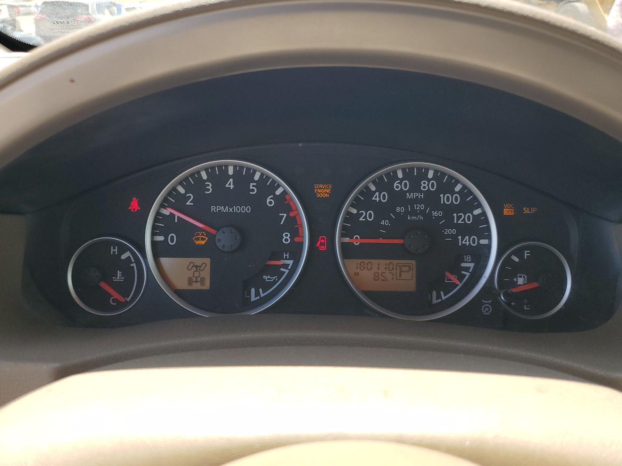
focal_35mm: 26
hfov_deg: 67.3
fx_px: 467
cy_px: 233
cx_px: 311
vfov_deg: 53.1
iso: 50
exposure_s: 1/476
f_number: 1.5
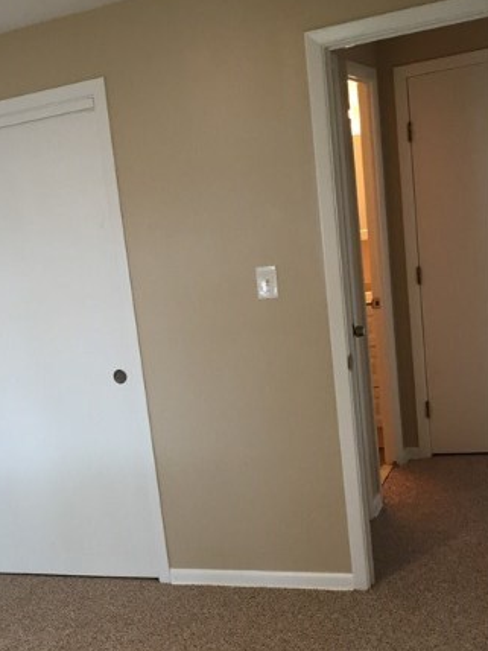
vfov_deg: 36.3
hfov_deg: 27.1
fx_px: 977
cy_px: 447
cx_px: 58
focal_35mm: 52
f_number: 2.2
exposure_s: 1/30
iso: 80
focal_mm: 4.15
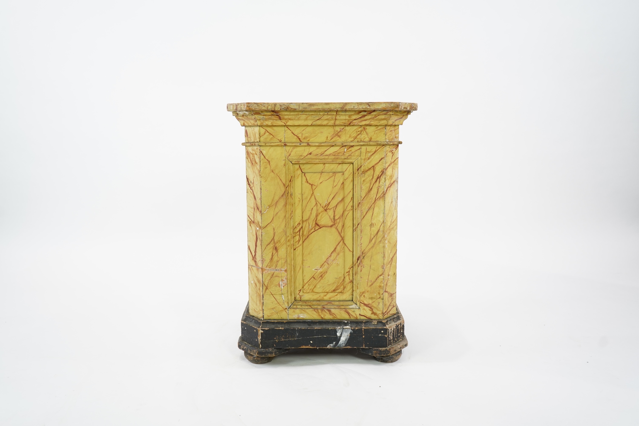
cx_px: 320
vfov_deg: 45.0
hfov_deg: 63.7
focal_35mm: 29
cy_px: 213
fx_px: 515
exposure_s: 1/60
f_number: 4.5
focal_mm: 29
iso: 500
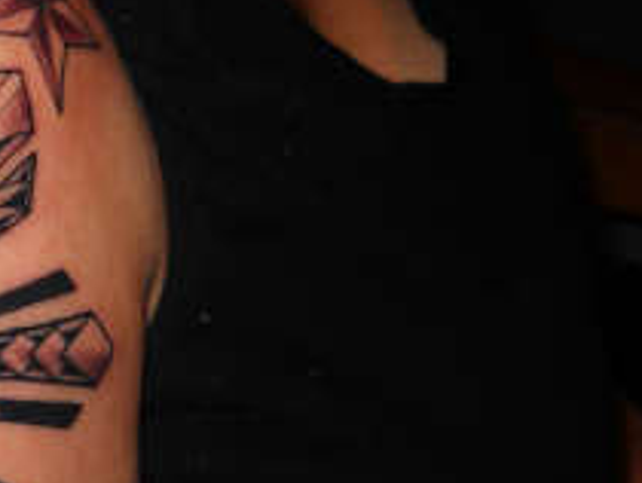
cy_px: 428
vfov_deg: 12.6
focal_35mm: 117
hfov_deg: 15.8
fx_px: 2172
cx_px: -242
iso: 64
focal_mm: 6.72
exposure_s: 1/30
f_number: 3.1
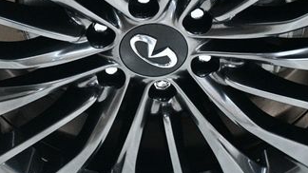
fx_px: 1012
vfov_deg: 9.7
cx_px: 150
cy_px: 30
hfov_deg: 17.3
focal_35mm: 124
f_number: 4.5
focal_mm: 40
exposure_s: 1/60
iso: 3600
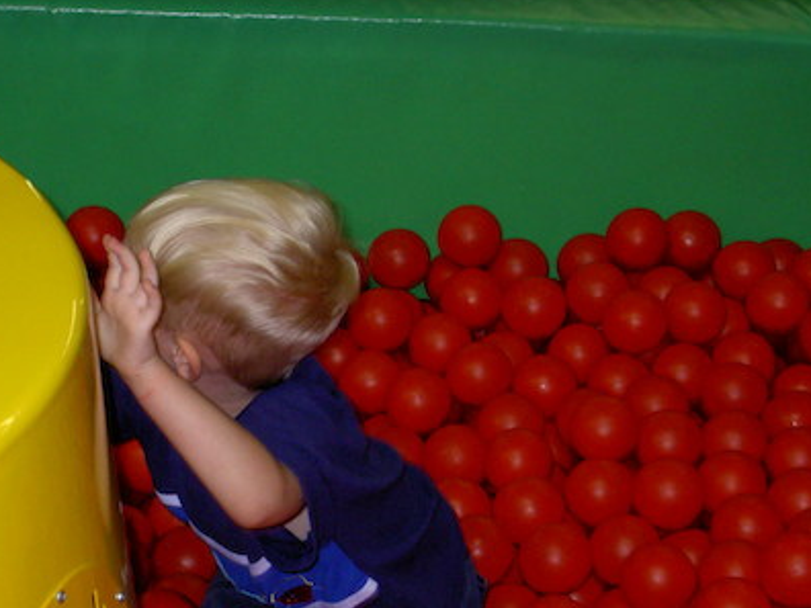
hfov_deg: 19.4
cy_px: 395
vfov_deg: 14.6
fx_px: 2366
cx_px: 288
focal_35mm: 101
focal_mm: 12.4
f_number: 4.2
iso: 200
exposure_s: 1/80
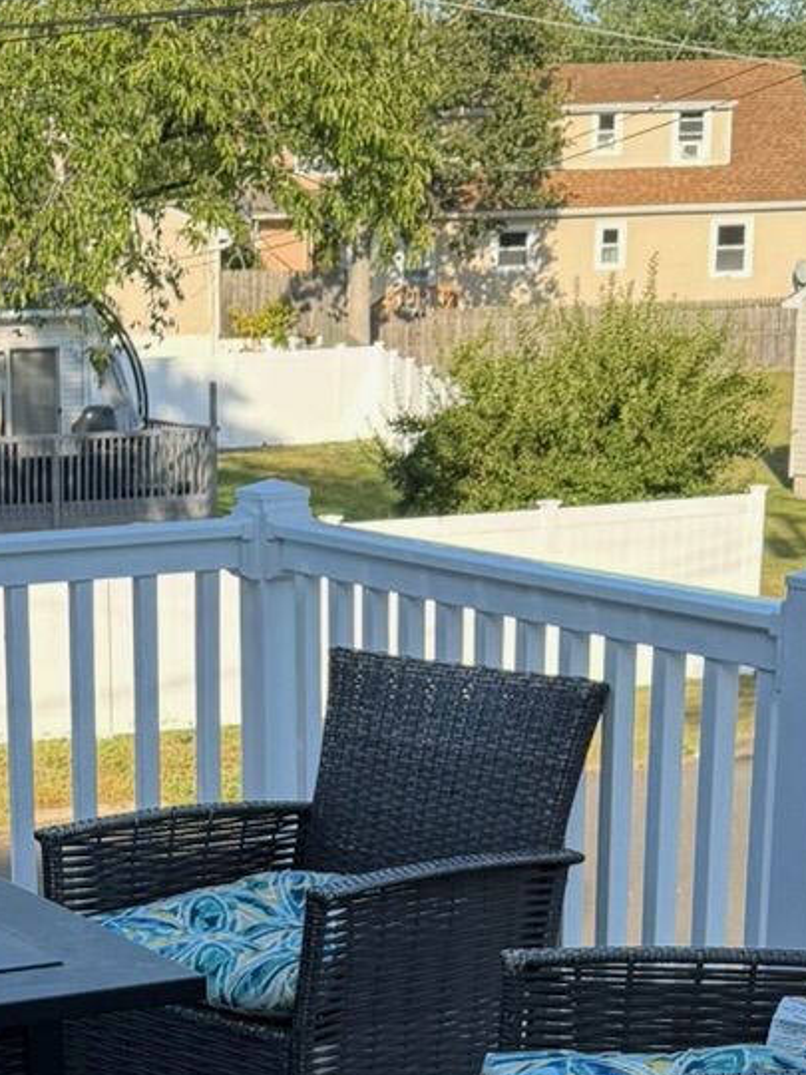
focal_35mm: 91
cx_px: 70
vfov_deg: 20.7
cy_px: 1137
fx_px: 2825
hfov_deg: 16.0
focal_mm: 6.76
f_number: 1.78
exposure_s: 1/943
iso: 80
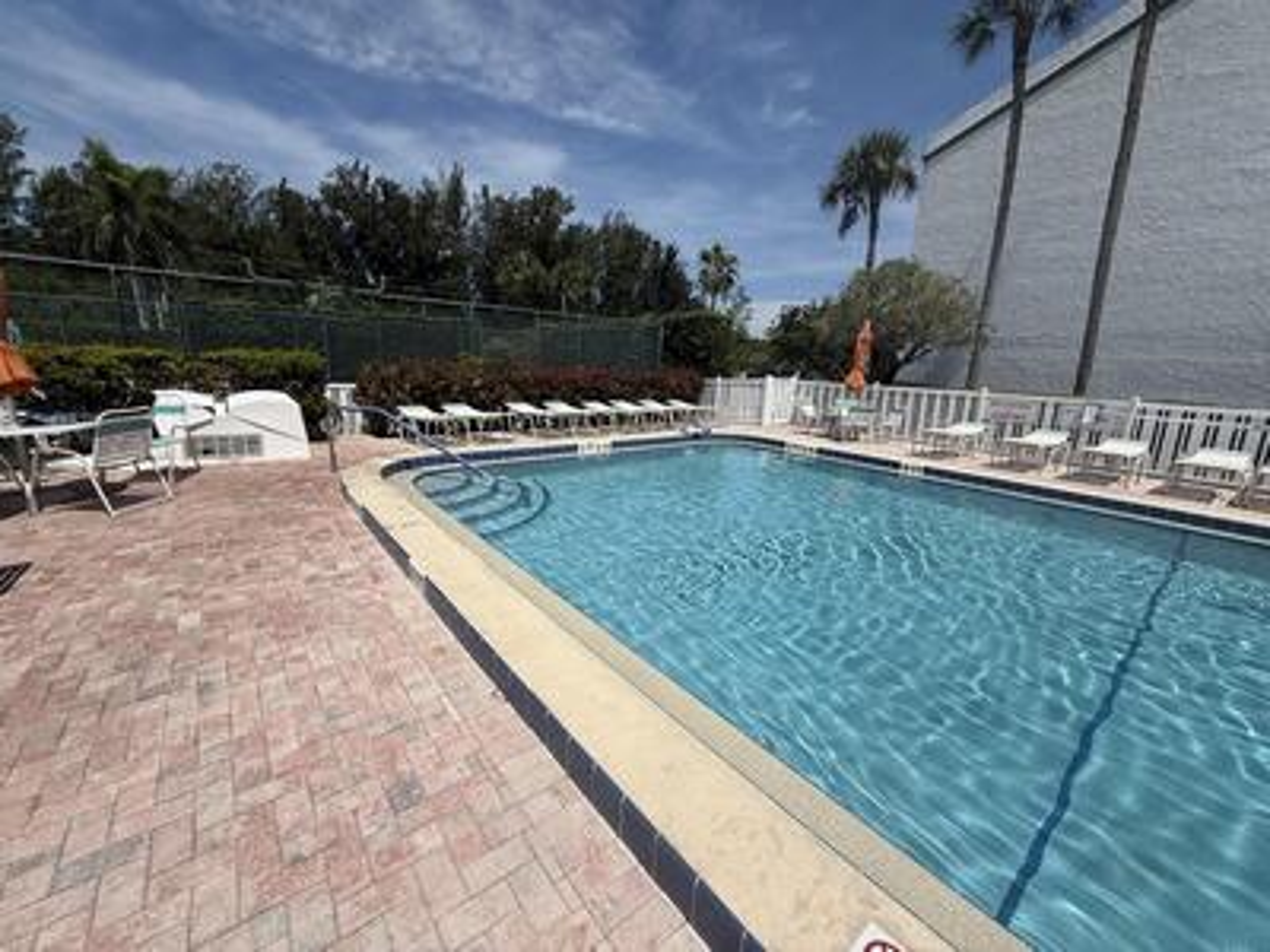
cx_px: 635
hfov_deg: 102.1
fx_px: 514
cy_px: 476
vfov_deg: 85.7
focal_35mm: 14
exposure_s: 1/6173
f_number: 2.2
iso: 50
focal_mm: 2.22
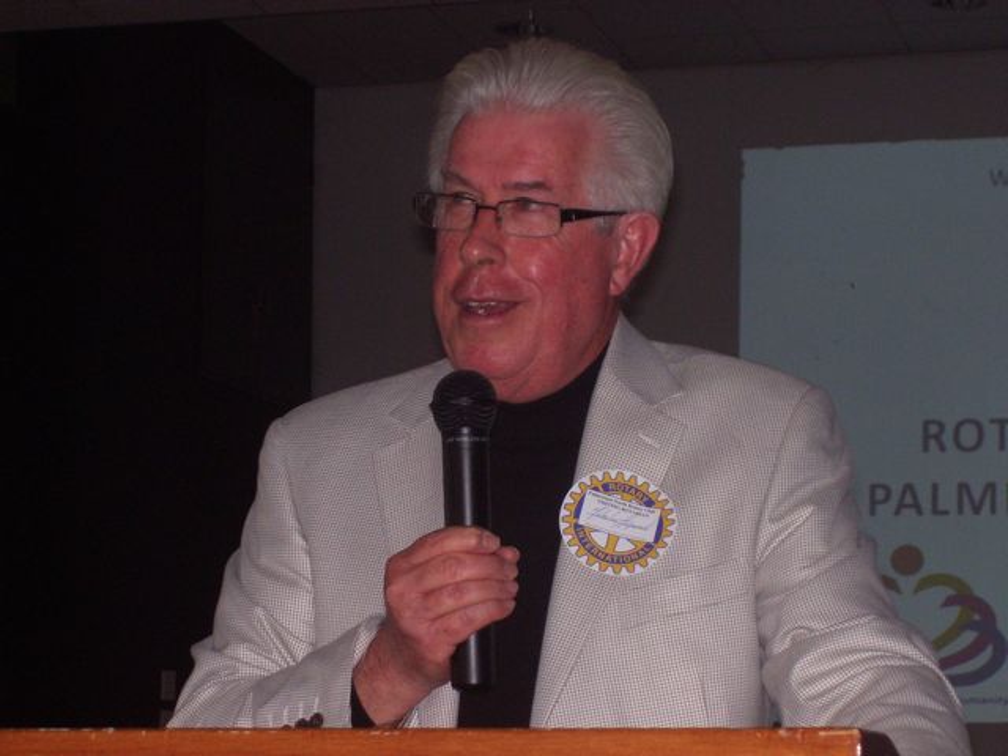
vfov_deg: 13.7
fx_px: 3145
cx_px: 504
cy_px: 378
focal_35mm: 108
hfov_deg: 18.2
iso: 200
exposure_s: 1/90
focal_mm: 18
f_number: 4.6
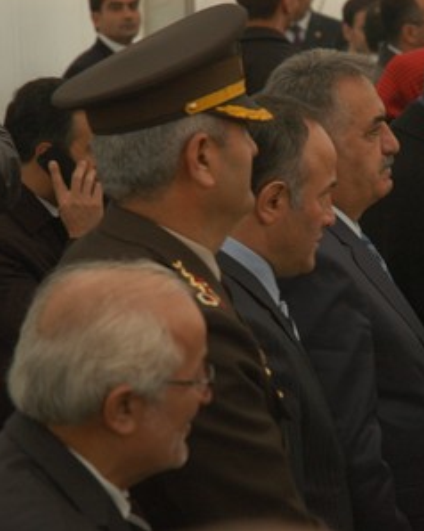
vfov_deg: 12.9
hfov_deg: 10.3
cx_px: 283
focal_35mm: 149
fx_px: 2340
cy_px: 266
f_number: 4.5
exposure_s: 1/100
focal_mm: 70
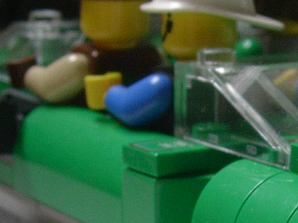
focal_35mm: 139
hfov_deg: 13.8
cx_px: 352
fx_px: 1196
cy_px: 209
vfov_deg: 10.6
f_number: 2.9
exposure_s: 1/71.8
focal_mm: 6.7
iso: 70
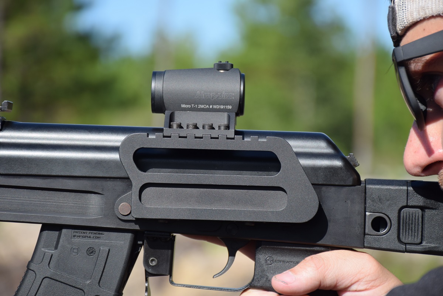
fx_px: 1938
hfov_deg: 13.0
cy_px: 148
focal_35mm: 158
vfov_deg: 8.7
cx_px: 222
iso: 200
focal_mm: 105
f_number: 6.3
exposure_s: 1/640
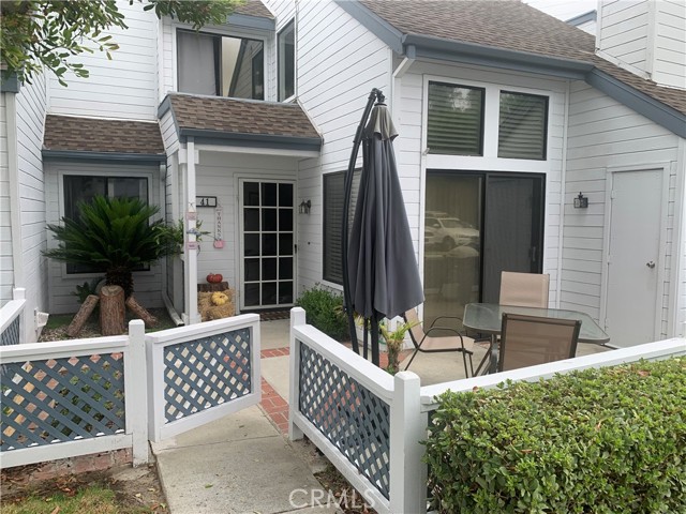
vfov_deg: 53.1
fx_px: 515
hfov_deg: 67.3
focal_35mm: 26
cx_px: 343
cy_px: 257
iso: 25
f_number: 1.8
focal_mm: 4.25
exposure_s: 1/420
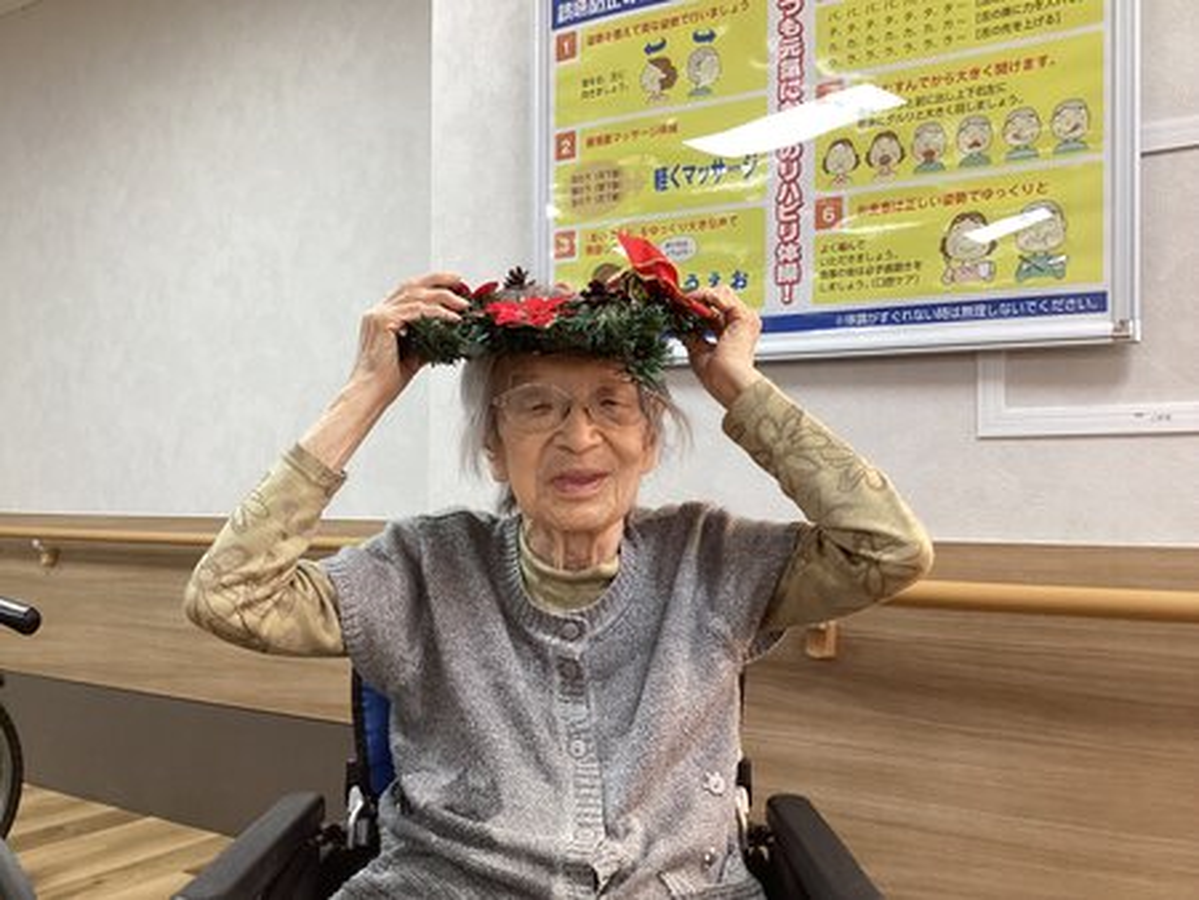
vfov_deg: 45.5
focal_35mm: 31
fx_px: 1074
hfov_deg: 58.3
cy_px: 450
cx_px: 600
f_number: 2.4
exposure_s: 1/60
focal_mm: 3.3
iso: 160
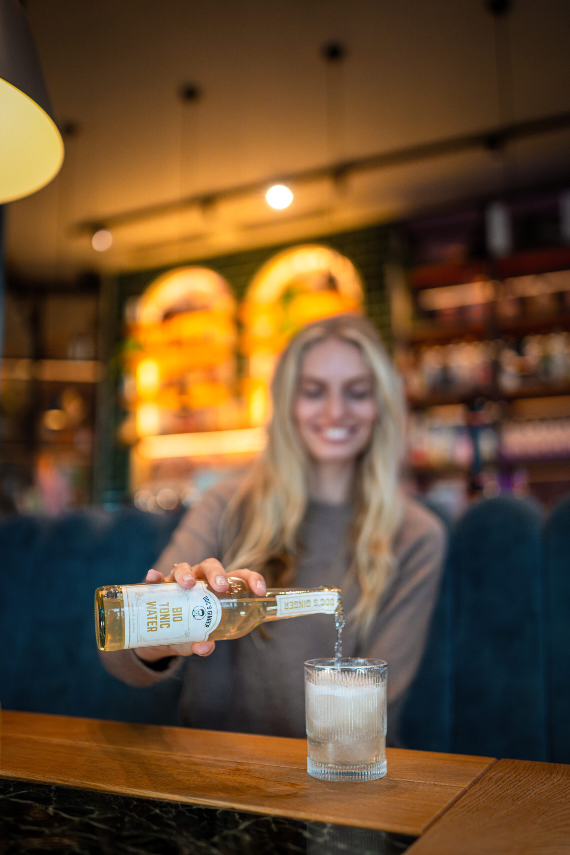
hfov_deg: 37.9
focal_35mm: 35
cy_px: 428
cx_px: 285
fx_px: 831
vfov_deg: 54.4
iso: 800
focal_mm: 35
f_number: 1.4
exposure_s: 1/800
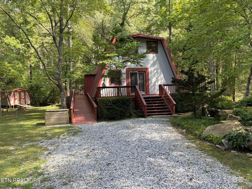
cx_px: 126
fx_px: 189
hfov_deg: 67.3
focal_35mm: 26
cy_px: 94
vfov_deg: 53.1
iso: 32
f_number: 1.6
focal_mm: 5.96
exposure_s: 1/122
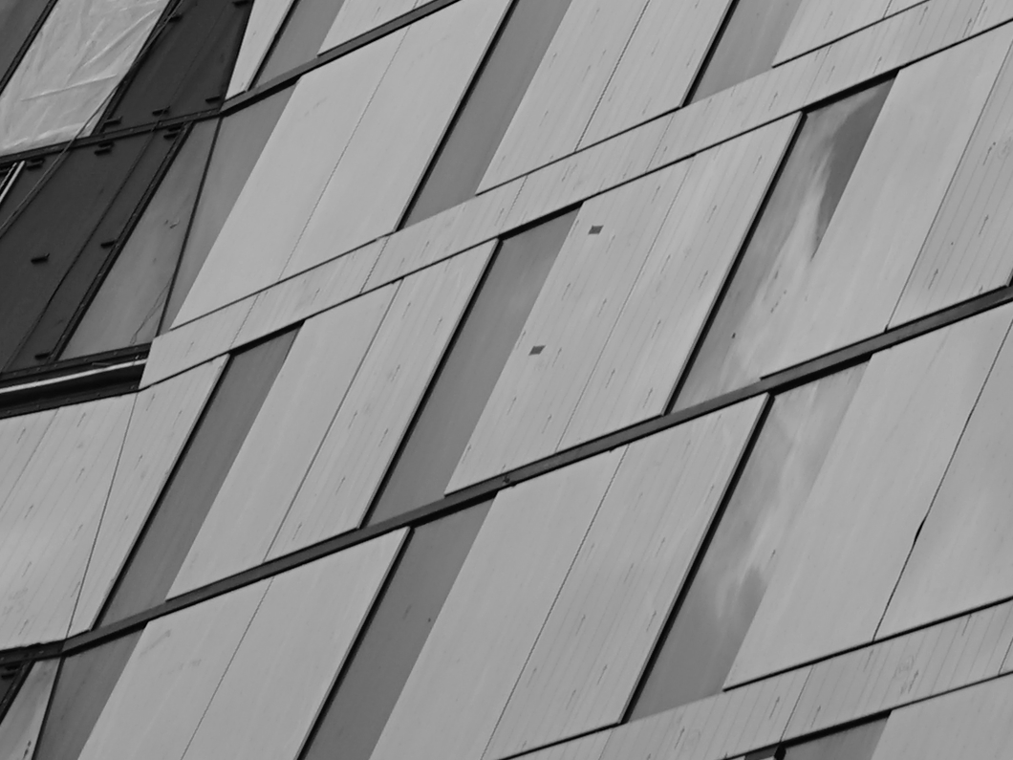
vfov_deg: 6.1
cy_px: -1043
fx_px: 6848
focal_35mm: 234
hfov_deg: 8.4
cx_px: 755
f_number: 9
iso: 100
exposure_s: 1/250
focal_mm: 43
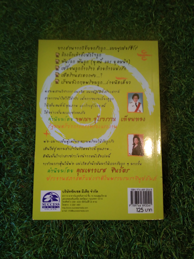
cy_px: 130
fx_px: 224
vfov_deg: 60.0
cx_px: 97
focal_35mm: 30
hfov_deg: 46.8
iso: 356
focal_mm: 3.65
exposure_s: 1/33
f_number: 2.2
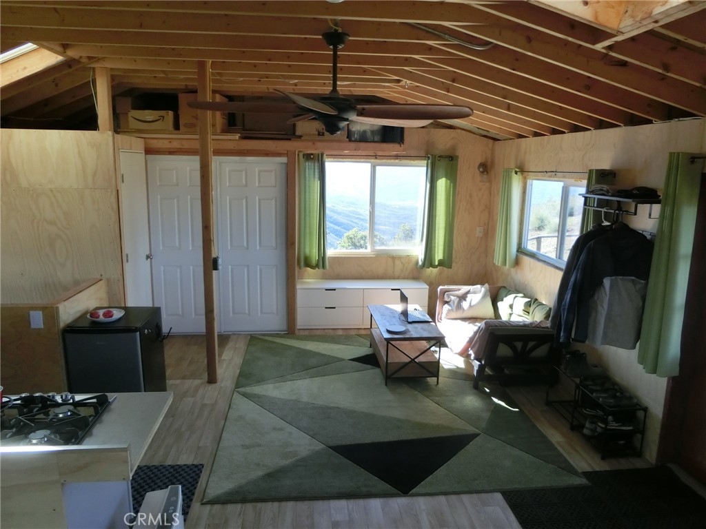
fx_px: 510
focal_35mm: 25
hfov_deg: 69.4
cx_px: 353
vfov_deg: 54.9
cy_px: 264
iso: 125
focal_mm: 4.5
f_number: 3.5
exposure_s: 1/125
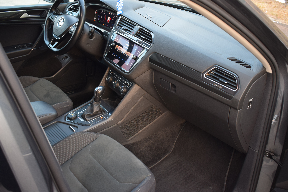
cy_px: 93
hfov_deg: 49.5
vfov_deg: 34.2
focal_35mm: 39
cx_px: 137
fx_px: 312
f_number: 4
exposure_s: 1/60
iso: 640
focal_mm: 24
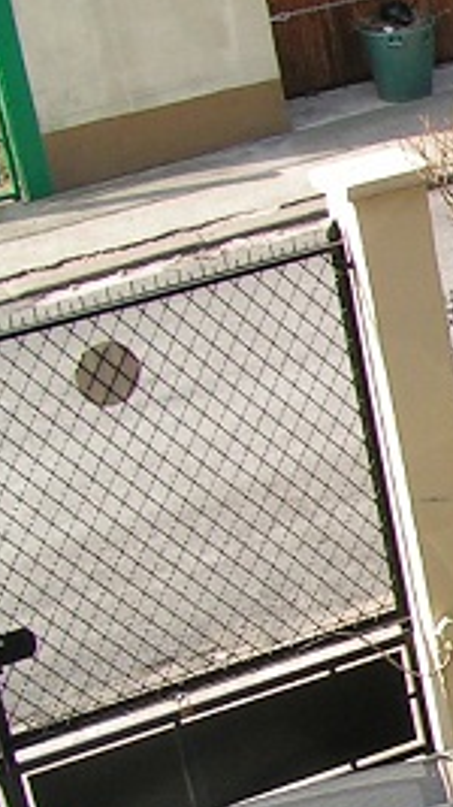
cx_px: 1045
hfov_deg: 8.9
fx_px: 2650
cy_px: 595
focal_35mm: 124
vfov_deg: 17.2
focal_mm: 5.8
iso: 50
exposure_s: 1/125
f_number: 5.6
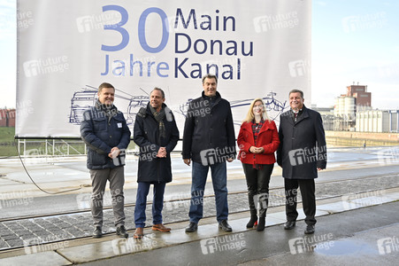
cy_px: 133
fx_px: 310
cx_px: 200
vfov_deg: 46.3
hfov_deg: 65.5
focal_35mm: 28
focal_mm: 28
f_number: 2.8
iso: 64
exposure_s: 1/320
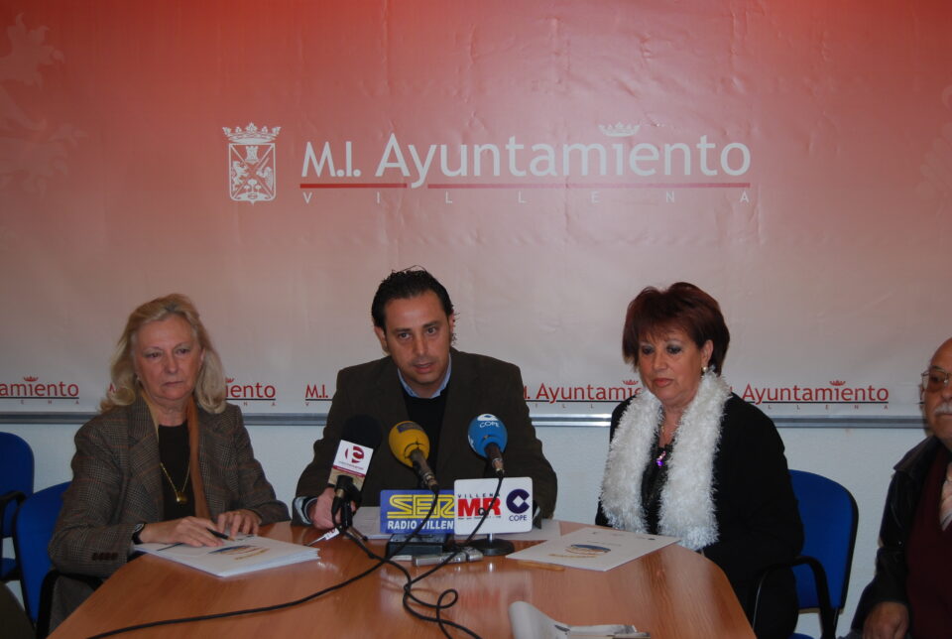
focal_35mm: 60
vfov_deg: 22.7
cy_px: 320
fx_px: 1590
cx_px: 476
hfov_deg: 33.3
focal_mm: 40
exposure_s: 1/60
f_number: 5
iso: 200
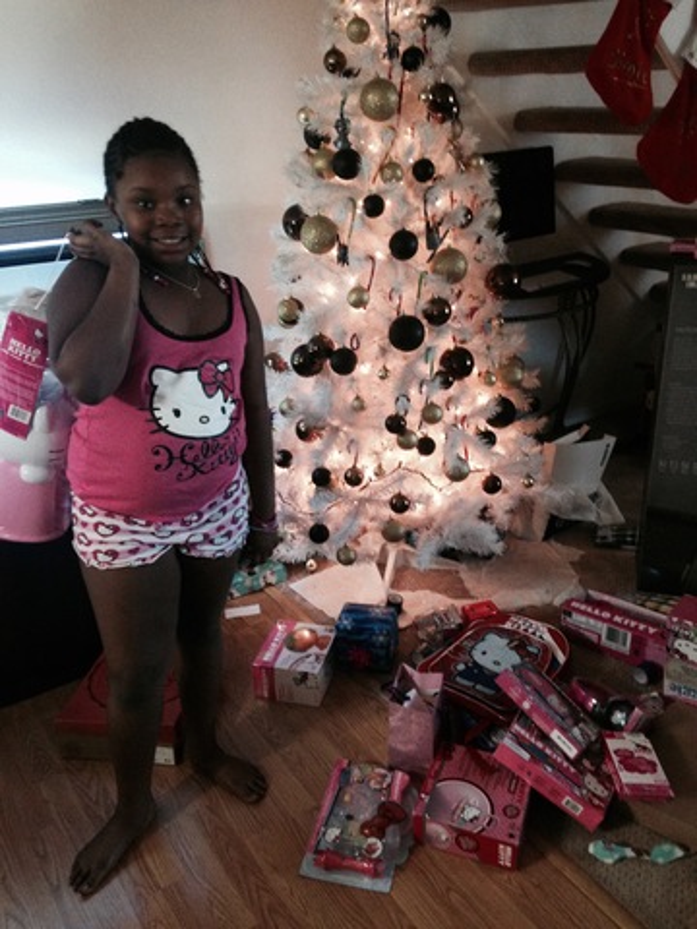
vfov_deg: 55.4
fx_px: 886
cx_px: 348
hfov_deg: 42.9
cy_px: 464
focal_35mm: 33
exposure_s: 1/20
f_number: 2.4
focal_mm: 4.12
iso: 320
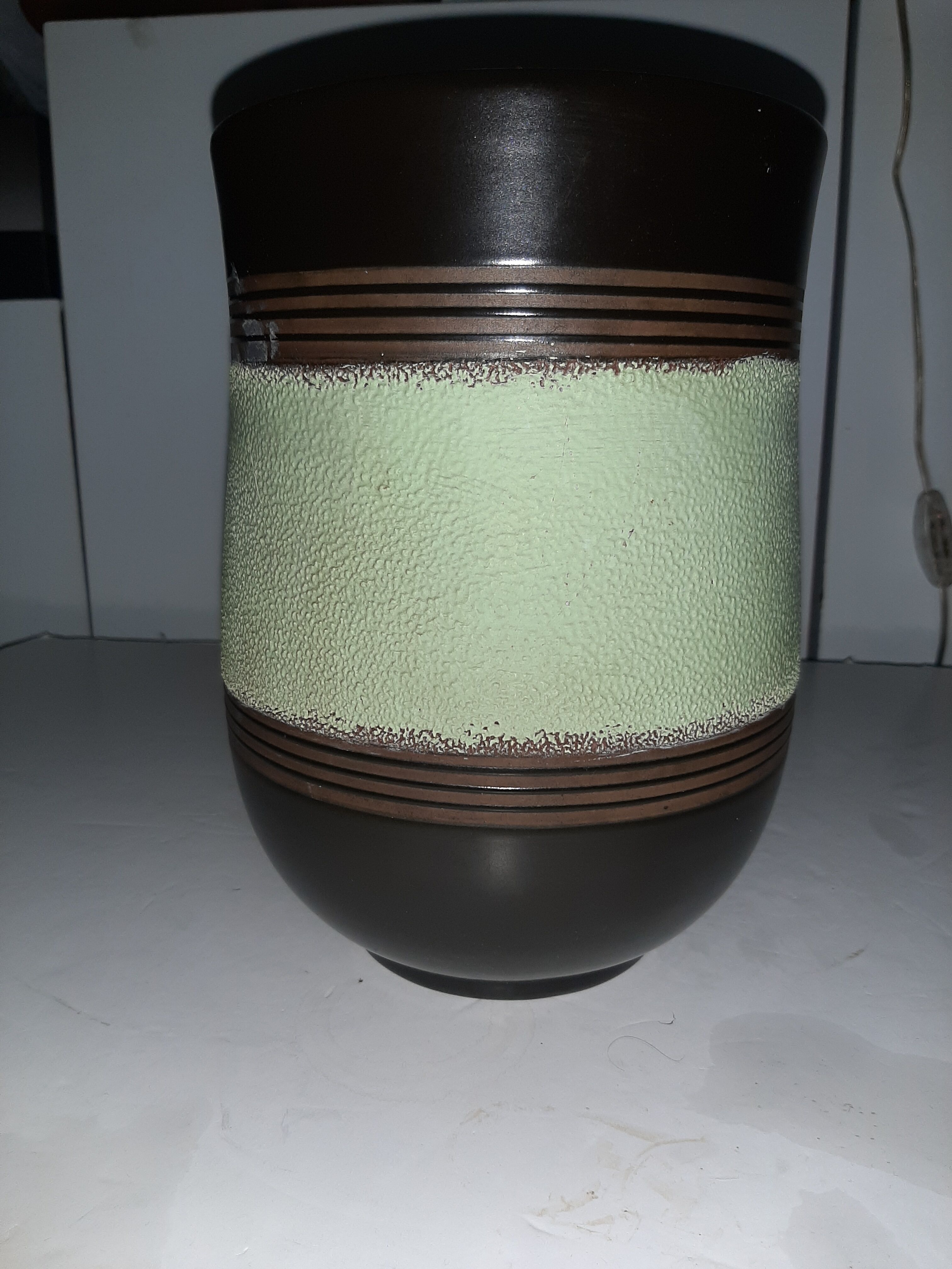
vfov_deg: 67.3
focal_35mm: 26
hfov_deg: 53.1
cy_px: 634
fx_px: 953
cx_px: 476
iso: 1000
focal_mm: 3.93
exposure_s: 1/15
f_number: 1.7
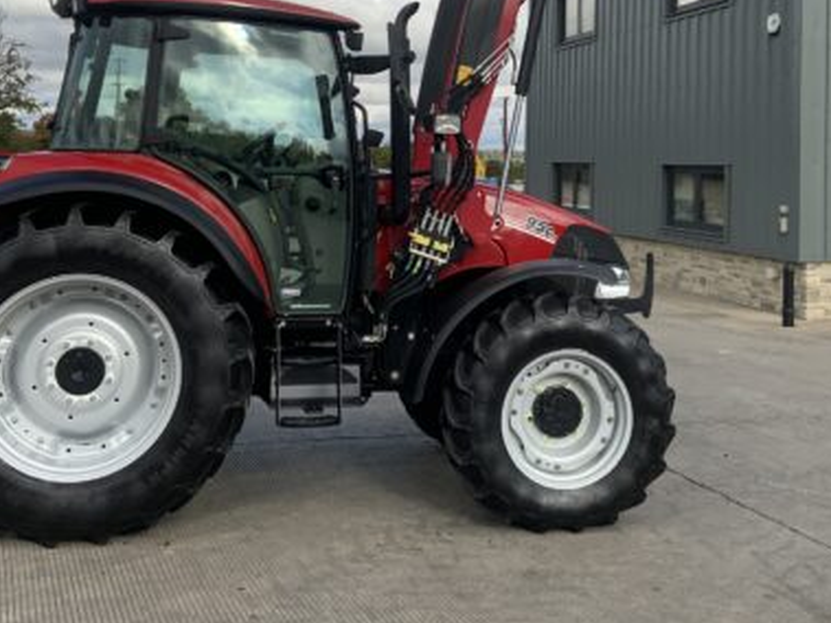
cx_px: 439
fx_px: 1176
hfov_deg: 38.9
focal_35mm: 49
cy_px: 121
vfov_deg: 29.0
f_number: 1.8
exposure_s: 1/1786
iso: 16
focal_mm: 3
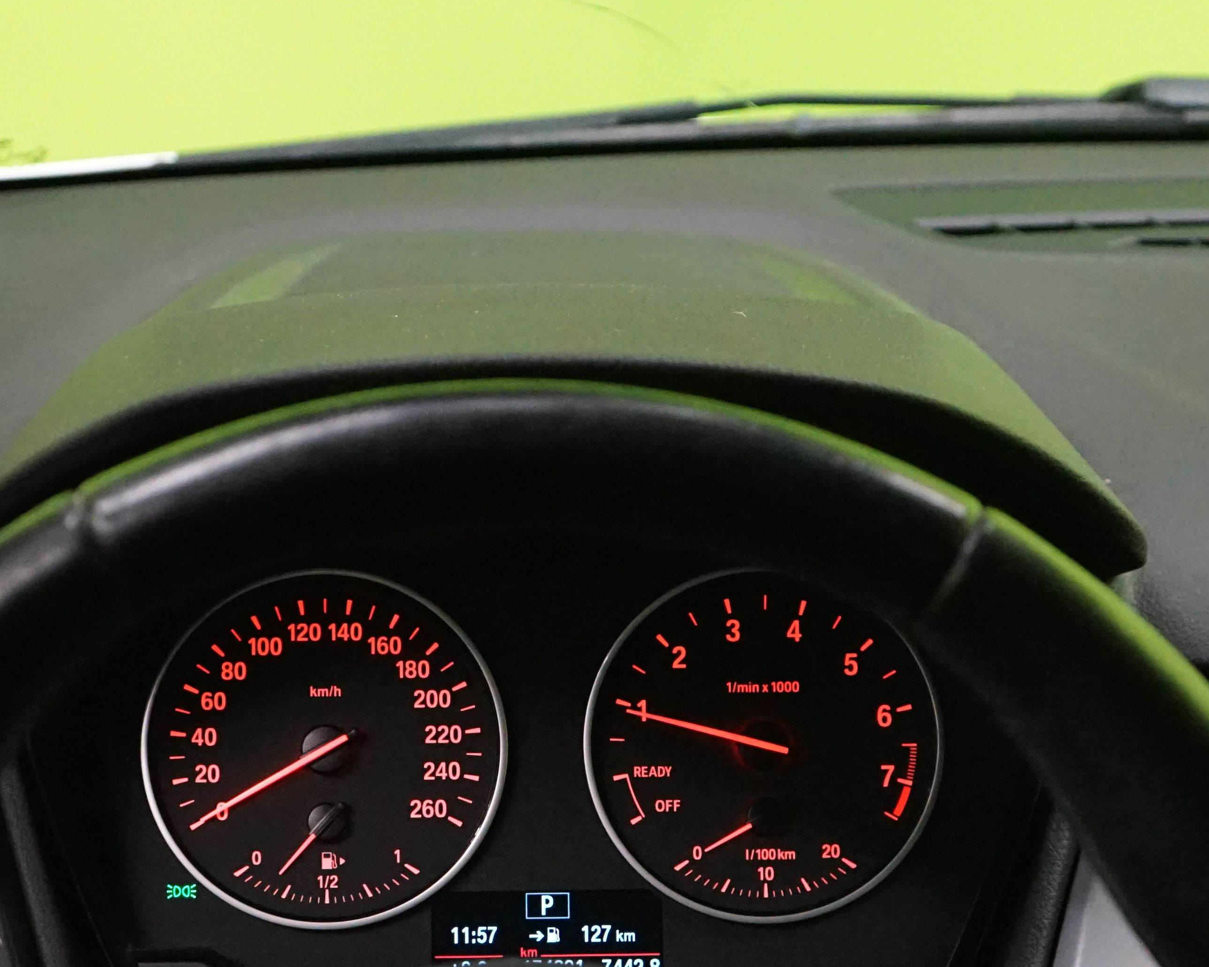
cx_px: 680
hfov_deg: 23.5
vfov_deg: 18.8
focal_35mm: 81
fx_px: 2899
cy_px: 731
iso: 6400
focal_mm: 37
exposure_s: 1/80
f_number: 4
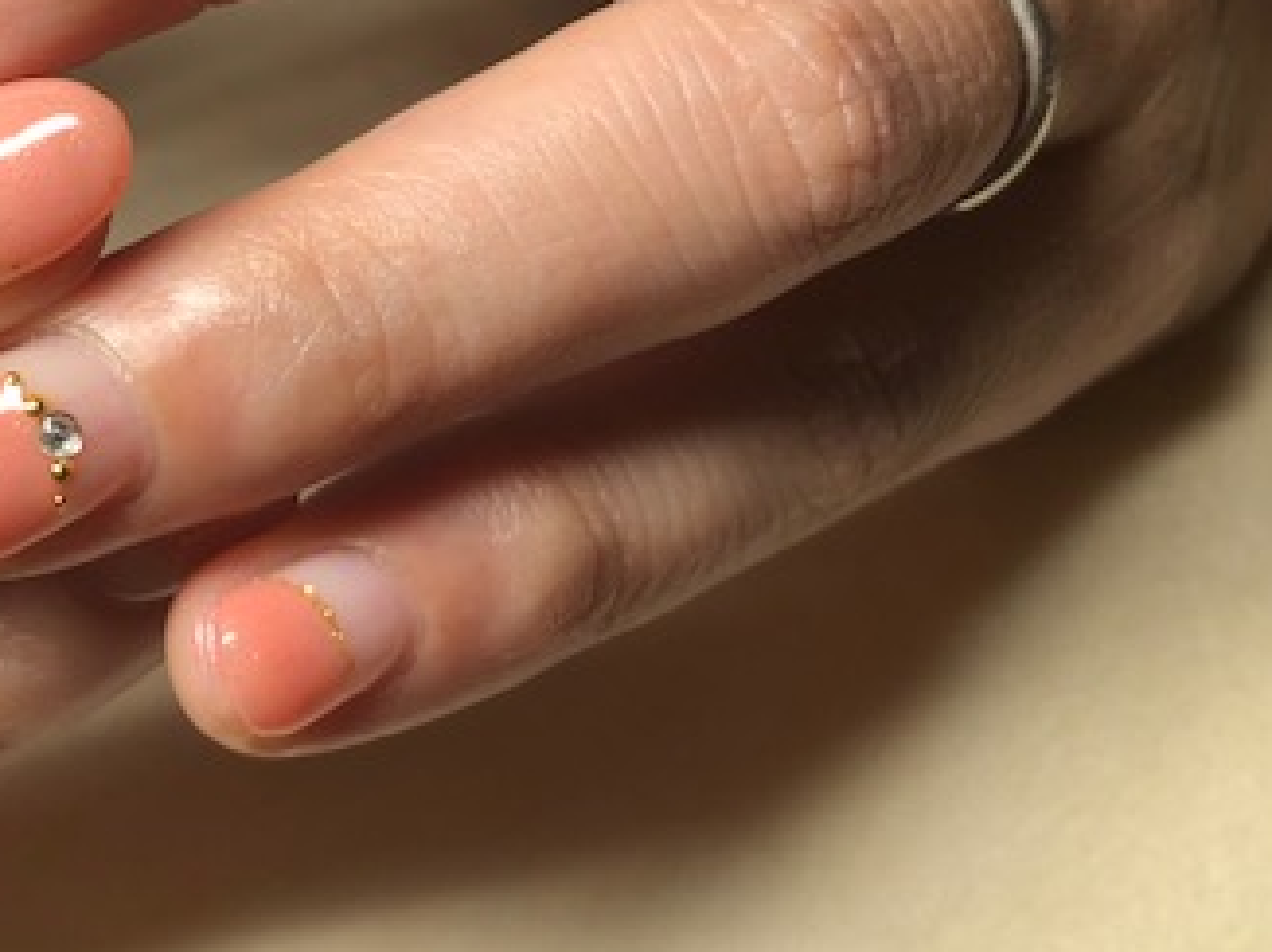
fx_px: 2020
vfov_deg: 26.0
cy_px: 176
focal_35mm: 55
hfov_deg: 32.5
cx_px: 43
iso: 20
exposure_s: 1/148
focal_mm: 3.99
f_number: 1.8
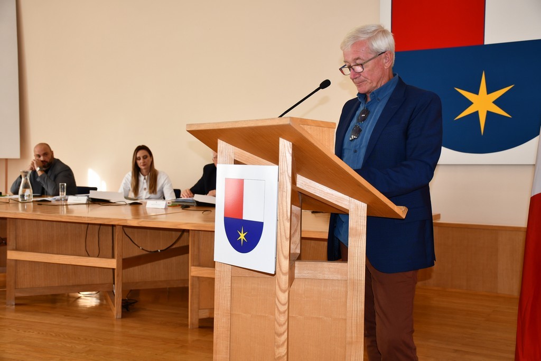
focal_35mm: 48
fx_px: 721
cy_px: 180
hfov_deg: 41.1
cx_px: 270
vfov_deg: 28.1
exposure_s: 1/125
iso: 320
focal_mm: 32
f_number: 4
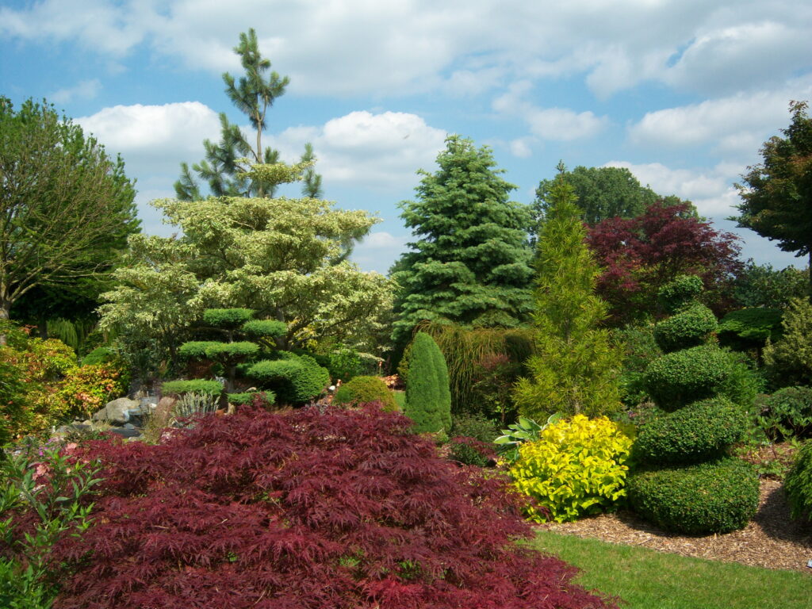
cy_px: 304
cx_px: 406
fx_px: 844
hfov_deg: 51.4
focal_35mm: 36
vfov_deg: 39.7
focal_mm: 7.5
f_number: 4.8
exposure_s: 1/500
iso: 80
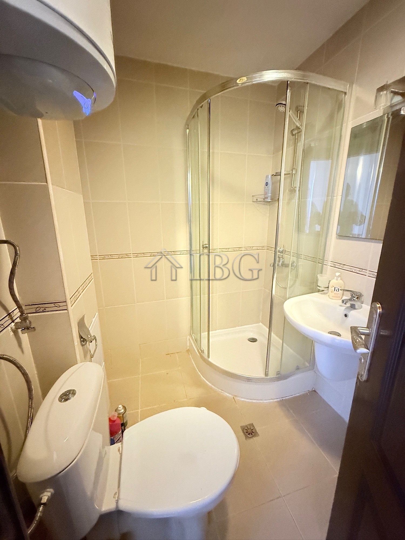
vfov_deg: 102.1
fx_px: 218
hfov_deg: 85.7
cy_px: 270
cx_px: 202
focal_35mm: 14
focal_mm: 2.22
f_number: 2.2
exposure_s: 1/33
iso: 1000
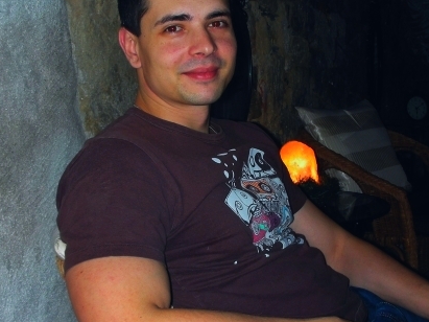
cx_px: 266
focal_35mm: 60
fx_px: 743
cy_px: 169
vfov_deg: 24.4
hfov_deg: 32.1
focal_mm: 5.8
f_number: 3
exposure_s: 1/60.1
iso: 53
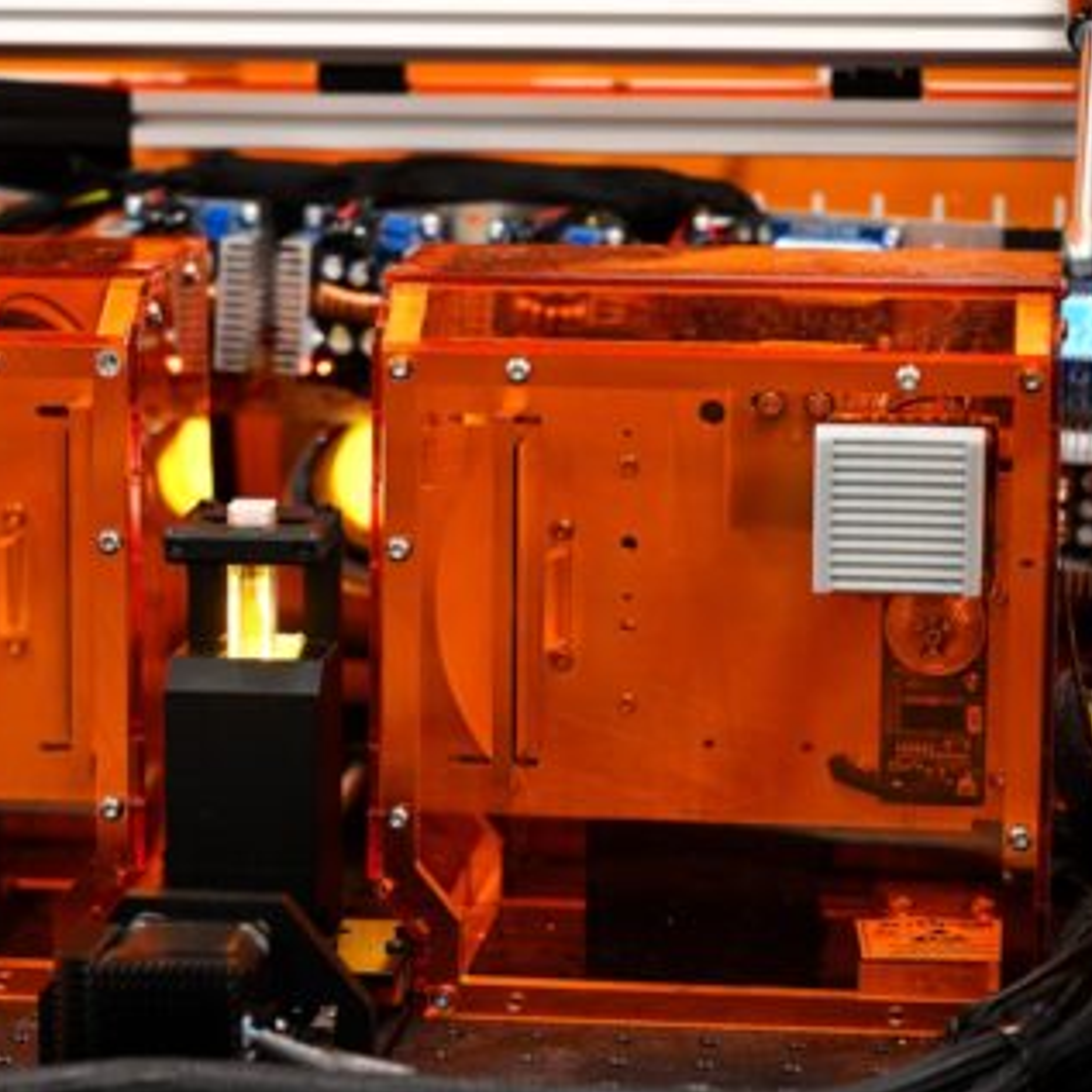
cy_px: 548
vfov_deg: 12.9
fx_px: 4818
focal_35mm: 135
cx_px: 282
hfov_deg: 12.9
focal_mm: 105
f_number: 4.5
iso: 125
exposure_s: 1/10
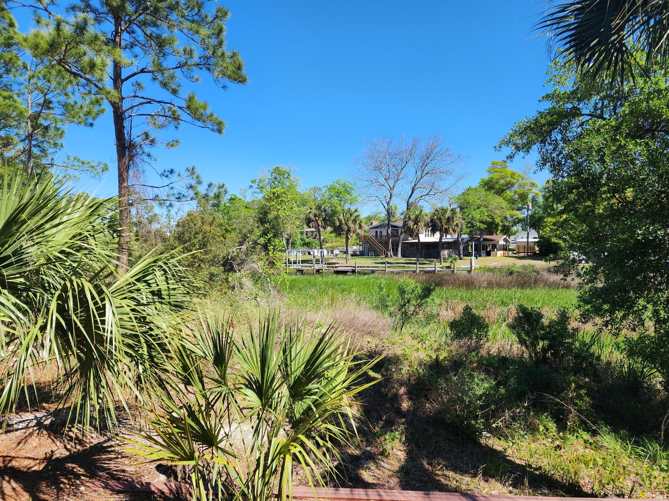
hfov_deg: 73.9
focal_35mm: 23
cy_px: 250
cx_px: 334
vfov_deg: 58.9
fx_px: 445
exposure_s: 1/681
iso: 12
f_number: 1.8
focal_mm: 6.4
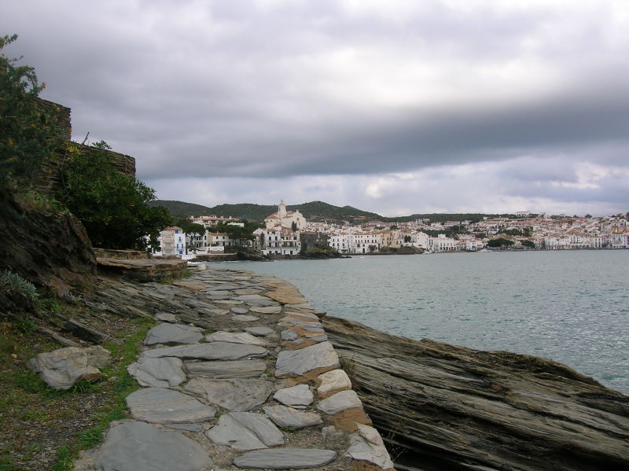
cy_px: 236
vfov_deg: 41.8
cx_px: 314
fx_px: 617
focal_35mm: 34
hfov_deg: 54.0
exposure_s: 1/260
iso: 50
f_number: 4.9
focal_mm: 5.7
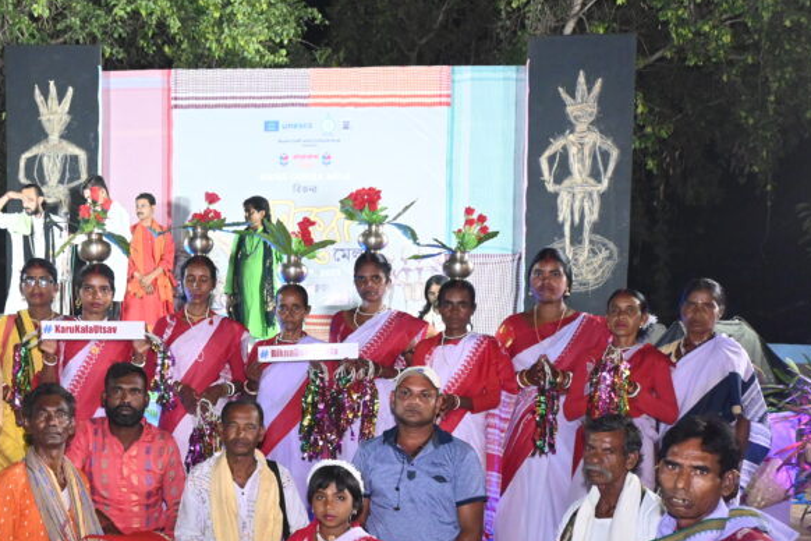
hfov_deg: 37.2
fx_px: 1159
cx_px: 160
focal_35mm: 51
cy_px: 440
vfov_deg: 25.8
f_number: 3.8
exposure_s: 1/125
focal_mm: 19.5
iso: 2800
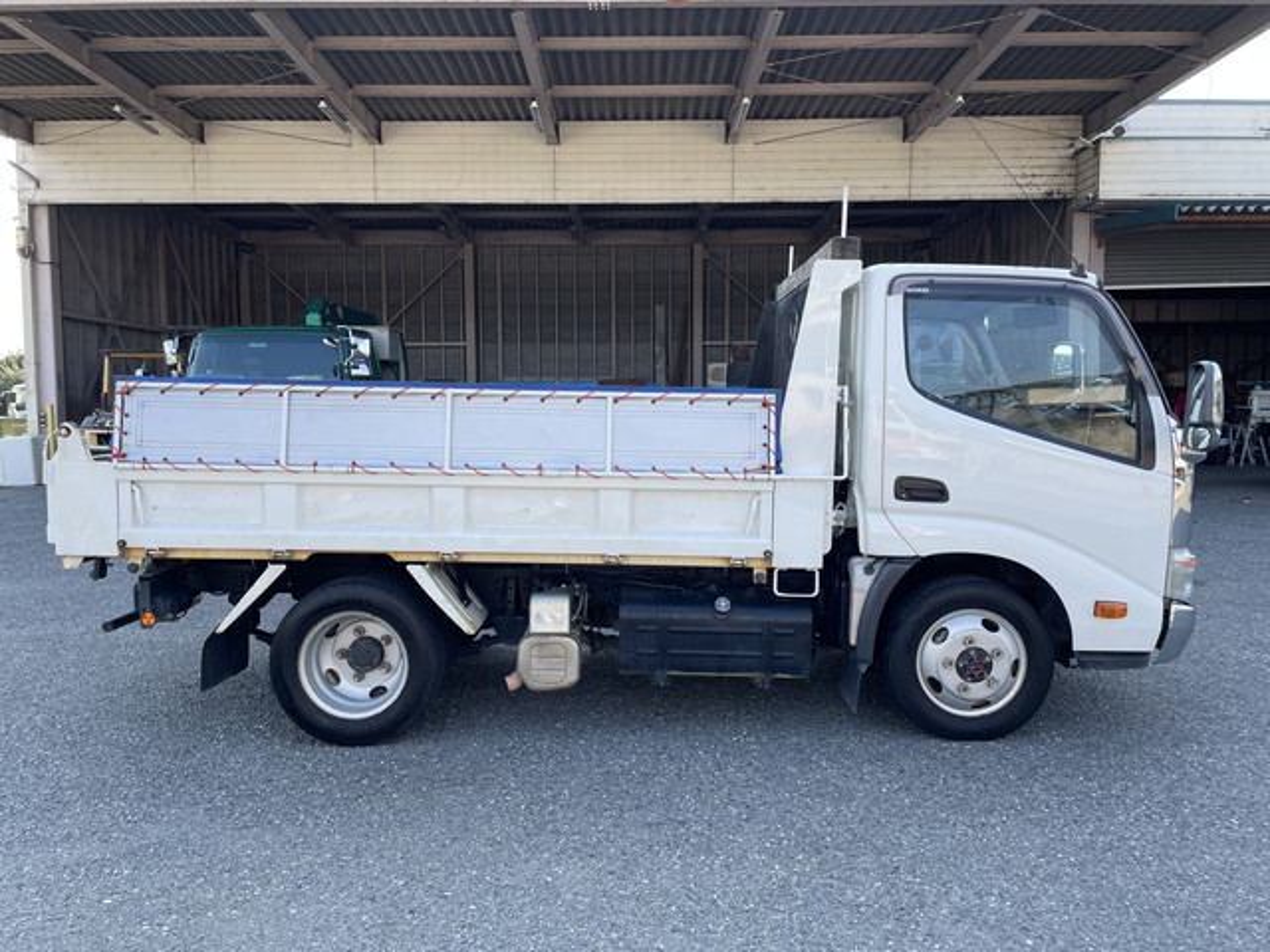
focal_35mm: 26
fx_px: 954
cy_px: 476
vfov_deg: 53.1
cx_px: 635
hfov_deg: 67.3
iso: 32
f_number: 1.6
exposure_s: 1/734
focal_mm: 4.2
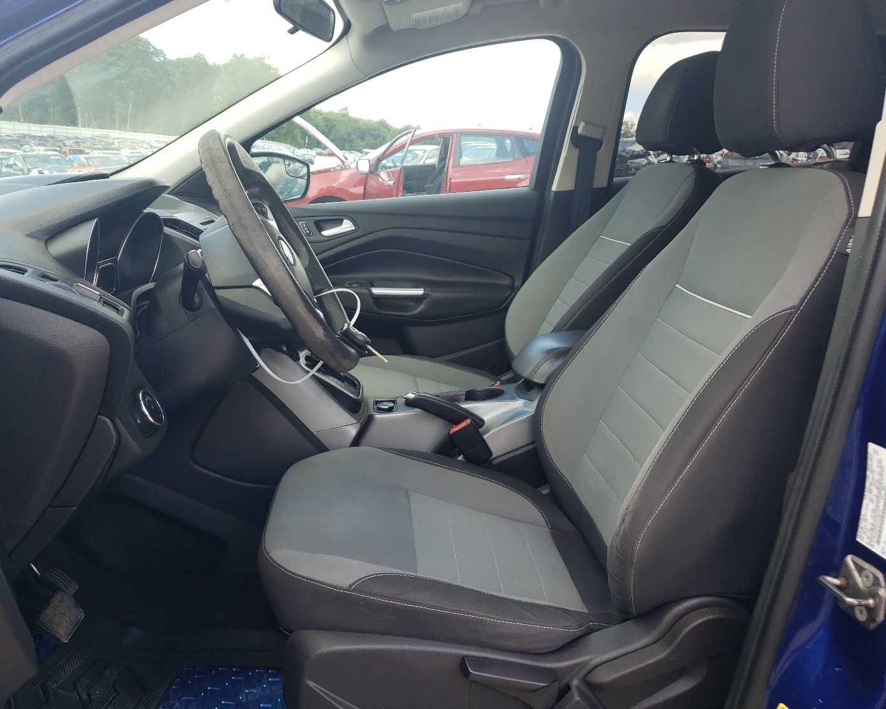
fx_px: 760
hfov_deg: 60.4
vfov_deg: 50.0
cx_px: 417
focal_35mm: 29
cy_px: 361
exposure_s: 1/270
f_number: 1.5
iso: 50
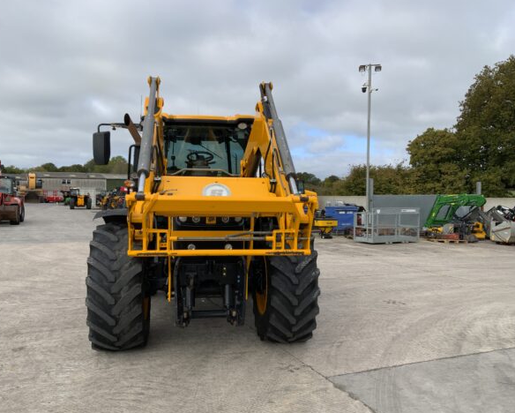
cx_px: 255
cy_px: 206
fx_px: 473
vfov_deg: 47.2
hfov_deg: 57.1
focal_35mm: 31
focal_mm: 3
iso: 16
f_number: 1.8
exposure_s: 1/1490
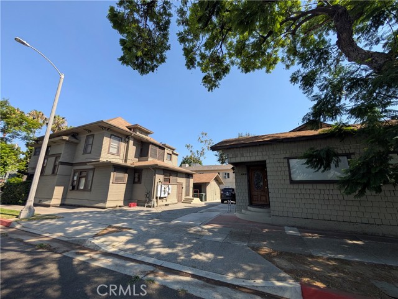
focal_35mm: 12
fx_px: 138
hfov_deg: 110.5
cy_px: 150
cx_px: 199
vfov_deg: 94.6
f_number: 1.7
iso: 48
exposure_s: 1/1502
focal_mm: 2.02
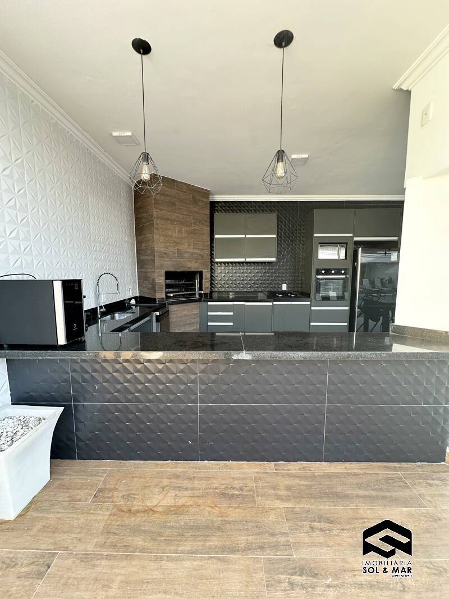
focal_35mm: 14
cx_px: 224
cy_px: 300
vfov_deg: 102.1
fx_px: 242
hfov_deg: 85.7
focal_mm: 2.22
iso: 100
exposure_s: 1/99
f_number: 2.2
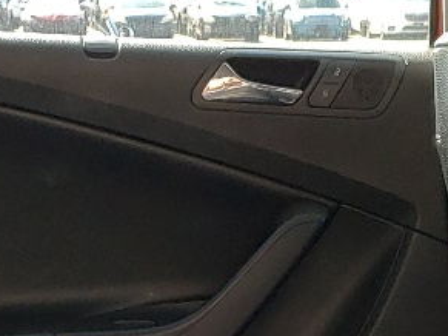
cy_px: 509
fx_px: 1850
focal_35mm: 143
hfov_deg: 13.8
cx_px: 202
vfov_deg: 10.0
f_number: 1.5
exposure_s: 1/385
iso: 50
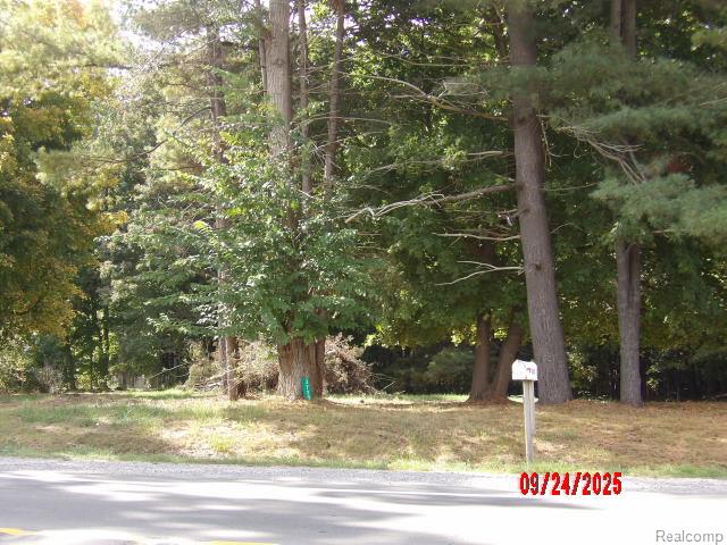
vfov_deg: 27.5
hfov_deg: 36.2
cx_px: 364
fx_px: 1113
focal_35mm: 53
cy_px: 272
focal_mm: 9.5
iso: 100
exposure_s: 1/112
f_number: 3.9
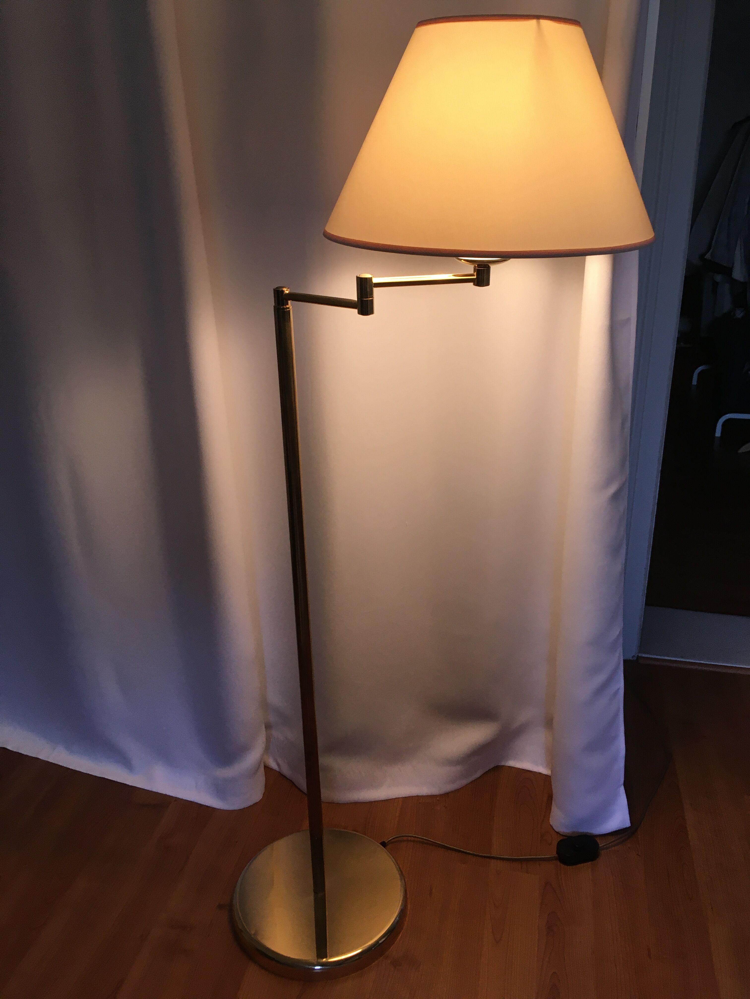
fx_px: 838
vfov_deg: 61.7
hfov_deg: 48.2
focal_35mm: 29
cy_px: 500
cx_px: 375
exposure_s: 1/33
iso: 40
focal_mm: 4.15
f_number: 2.2
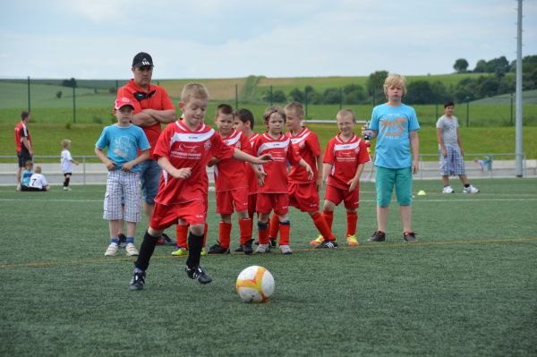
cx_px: 268
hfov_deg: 14.4
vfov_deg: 9.6
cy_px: 178
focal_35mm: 142
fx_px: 2124
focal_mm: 95
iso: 400
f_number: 5.3
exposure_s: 1/1250
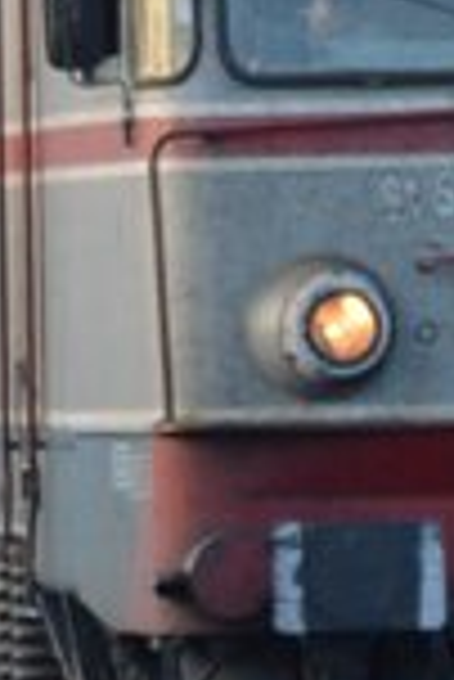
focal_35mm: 650
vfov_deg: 3.2
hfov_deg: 2.1
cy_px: 162
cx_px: 4
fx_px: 12267
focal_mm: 82
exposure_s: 1/500
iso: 900
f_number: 4.2
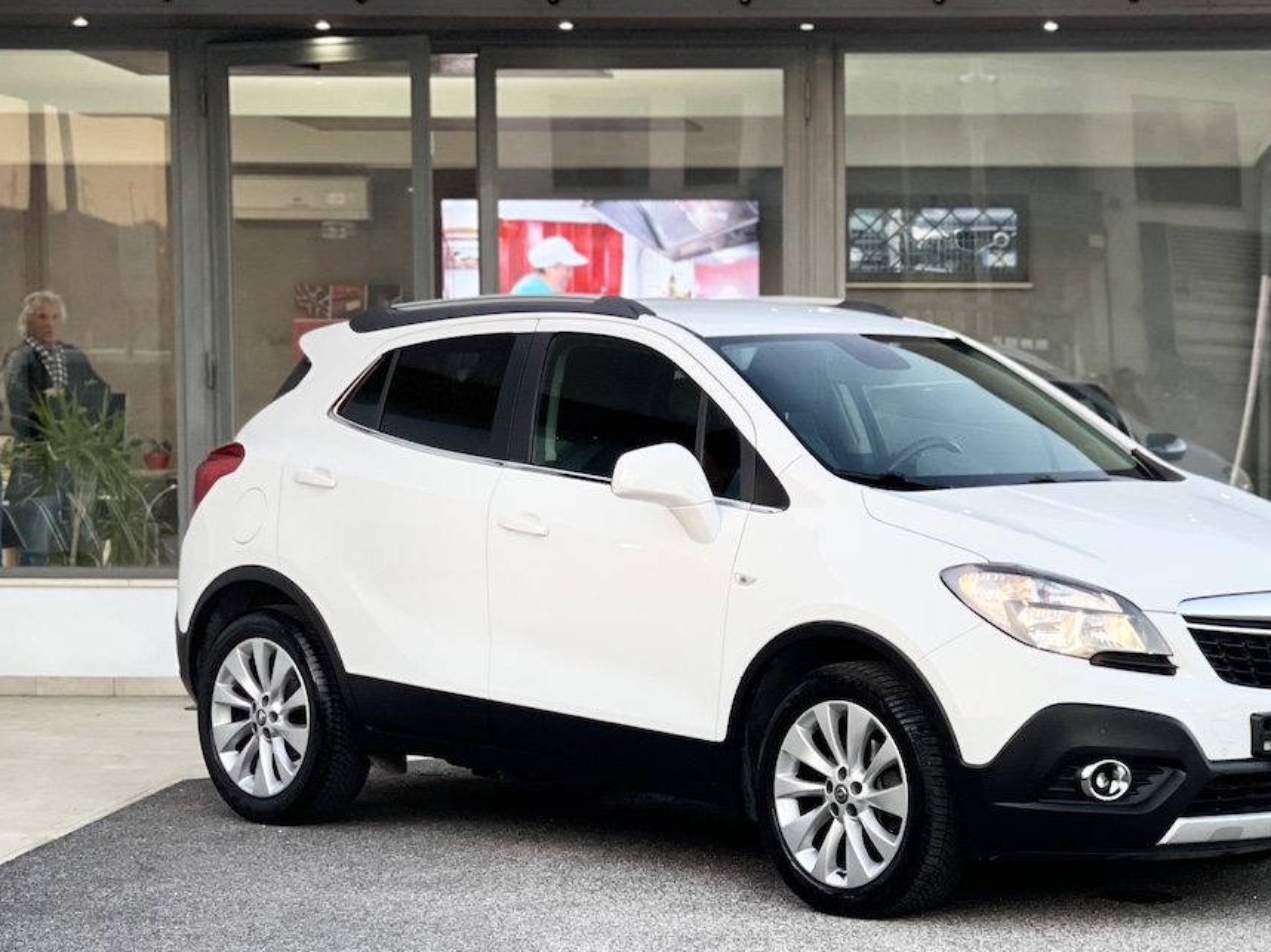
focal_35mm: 93
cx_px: 884
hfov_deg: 21.0
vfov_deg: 15.9
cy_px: 630
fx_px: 3414
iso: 200
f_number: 2.2
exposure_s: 1/121
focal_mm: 7.5
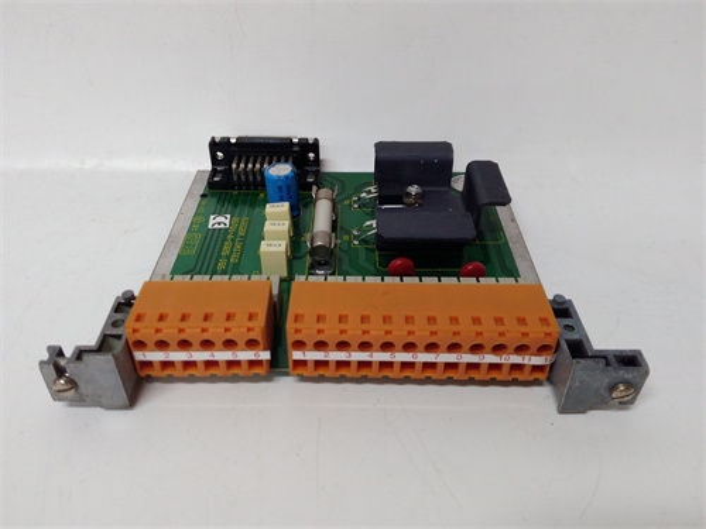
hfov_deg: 65.3
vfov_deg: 51.4
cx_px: 353
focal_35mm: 27
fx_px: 551
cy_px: 264
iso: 199
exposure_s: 1/33
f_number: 2
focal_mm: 3.79
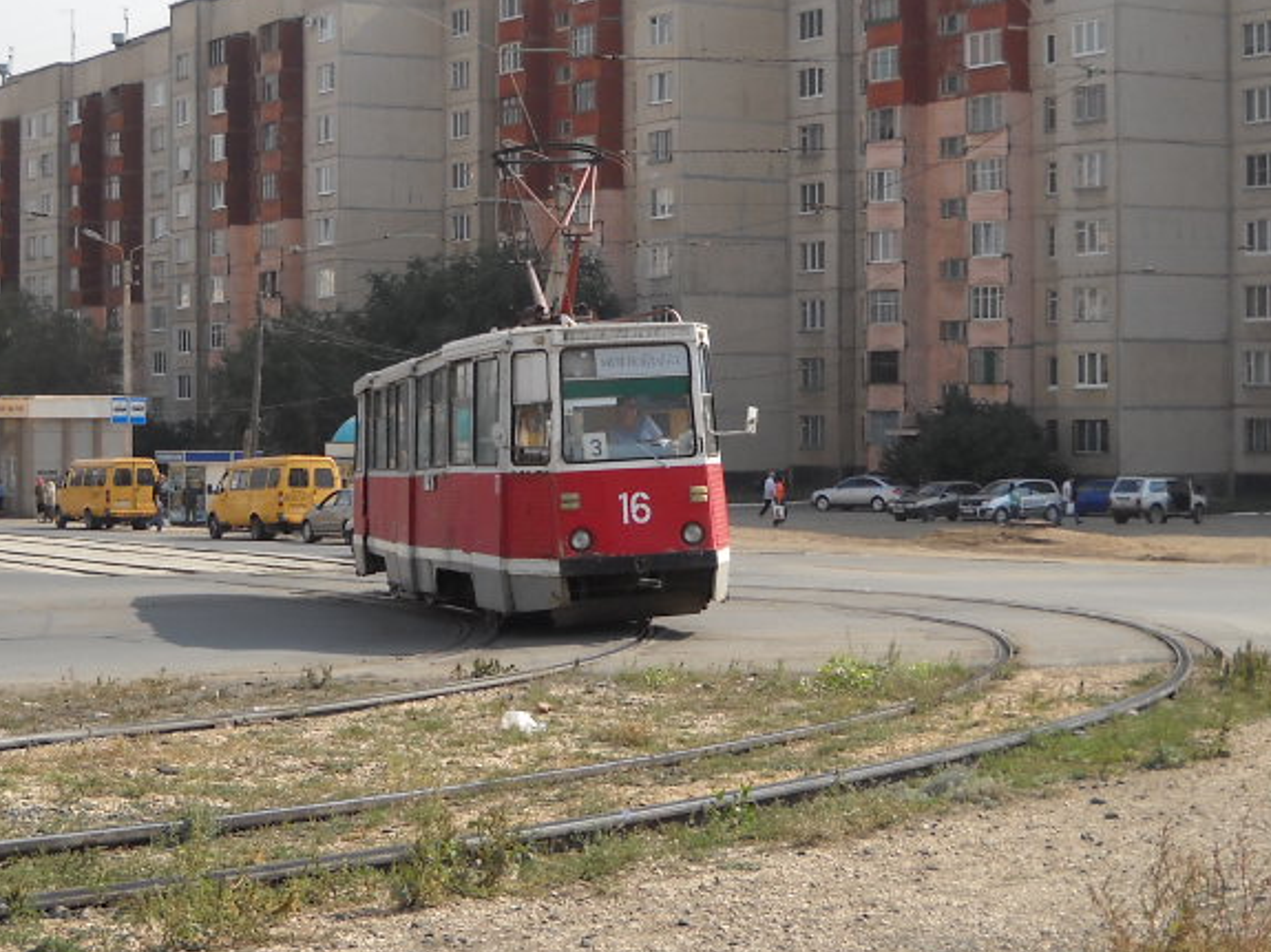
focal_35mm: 73
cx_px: 407
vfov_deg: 20.2
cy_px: 468
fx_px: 2680
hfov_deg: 26.5
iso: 64
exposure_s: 1/228
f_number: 5.5
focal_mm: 6.72
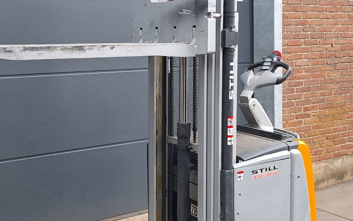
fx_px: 471
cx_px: 151
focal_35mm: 49
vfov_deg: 26.3
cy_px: 103
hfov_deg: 41.0
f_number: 1.8
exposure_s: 1/50
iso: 64
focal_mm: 5.54
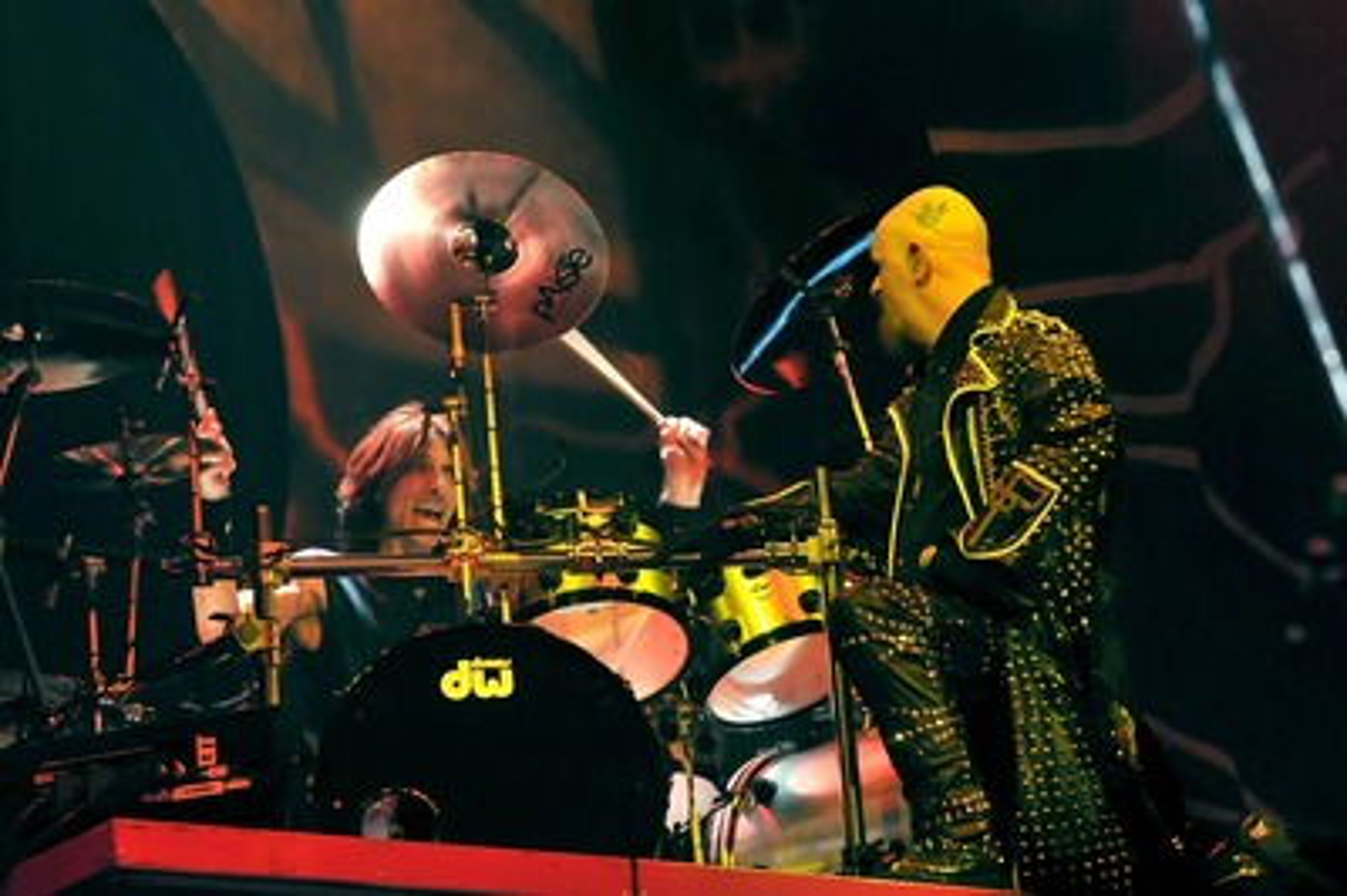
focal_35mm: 153
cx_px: 674
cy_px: 448
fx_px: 5720
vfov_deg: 9.0
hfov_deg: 13.4
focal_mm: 102
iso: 2000
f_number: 4
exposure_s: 1/200
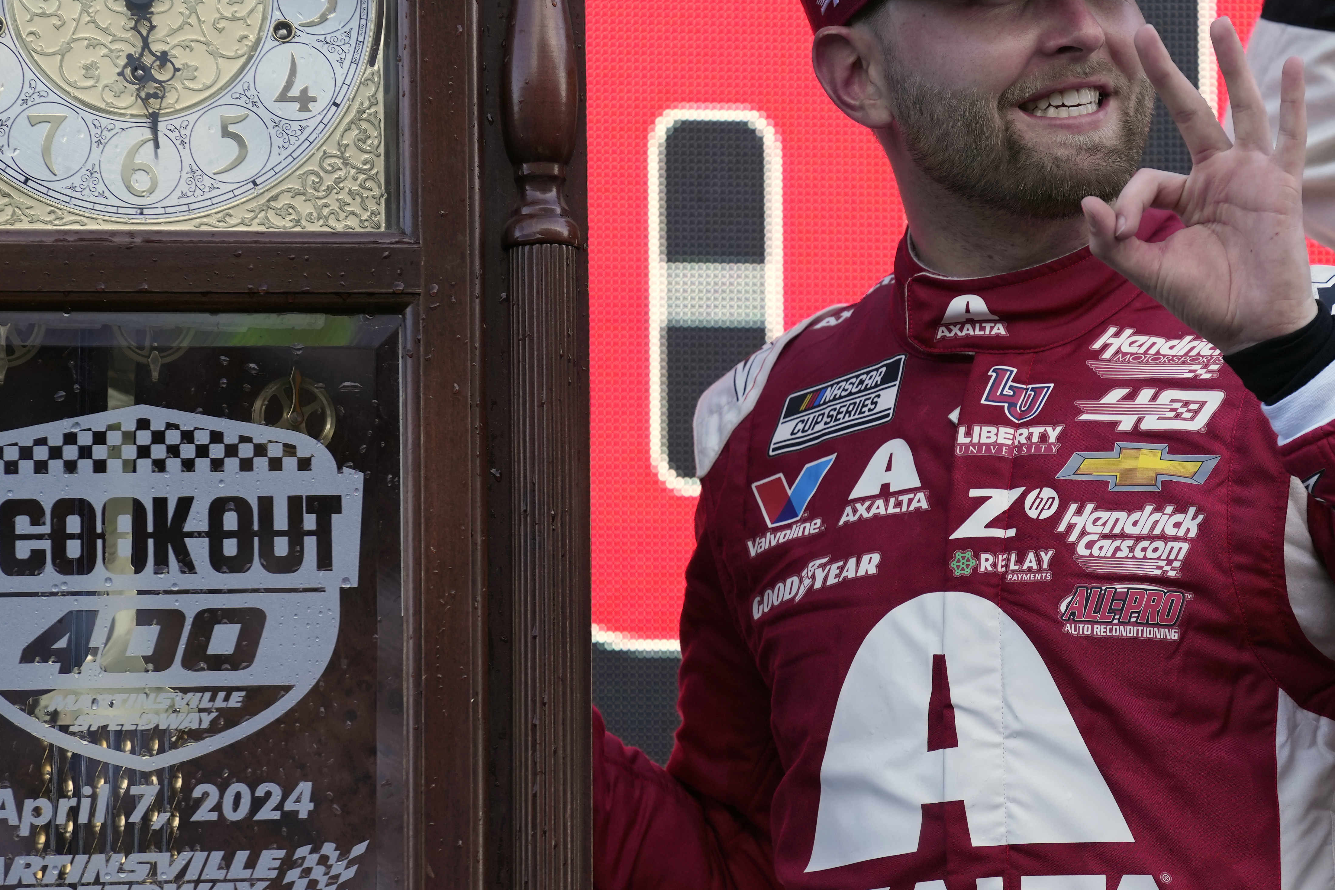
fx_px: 14498
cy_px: 340
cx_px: 1052
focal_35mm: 391
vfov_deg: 3.5
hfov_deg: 5.3
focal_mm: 200
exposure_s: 1/500
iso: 500
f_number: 4.5
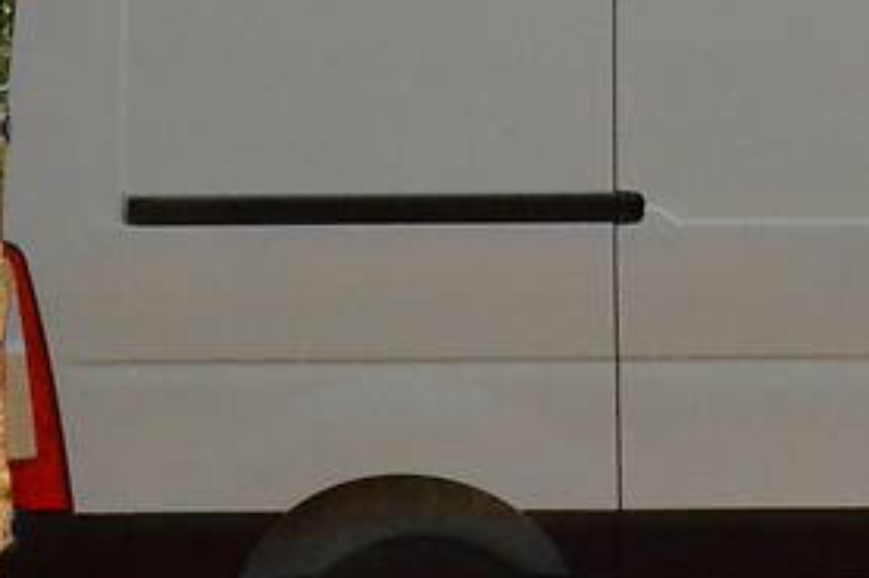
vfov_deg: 14.4
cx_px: 988
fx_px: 2292
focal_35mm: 95
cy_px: 298
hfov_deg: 20.3
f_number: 20
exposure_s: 1/1600
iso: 6400
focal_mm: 22
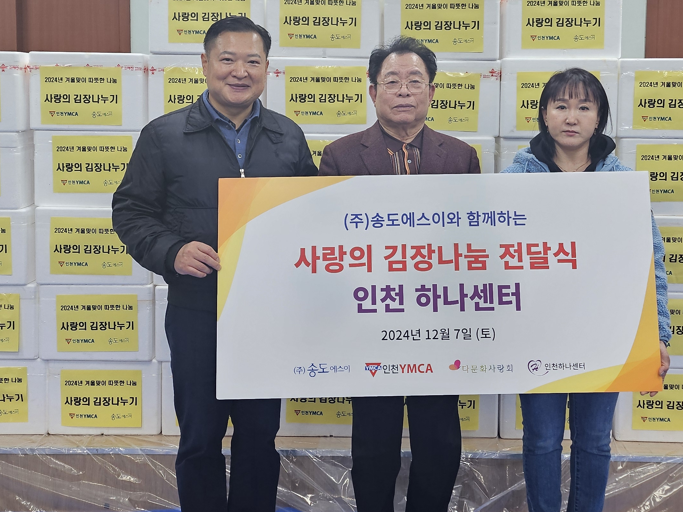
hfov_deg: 42.0
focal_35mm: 45
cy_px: 162
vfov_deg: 31.9
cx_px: 387
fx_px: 888
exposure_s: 1/120
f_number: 1.8
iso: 125
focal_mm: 5
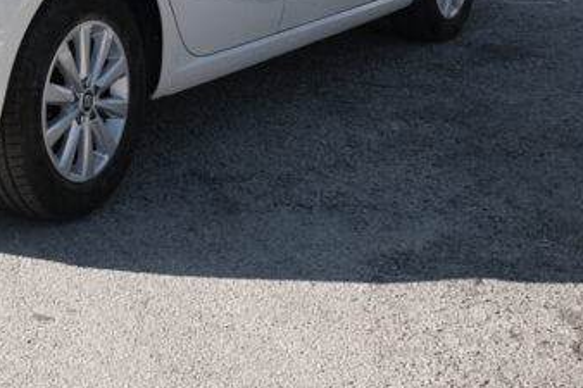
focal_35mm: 100
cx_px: -7
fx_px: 1619
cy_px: -84
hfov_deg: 19.8
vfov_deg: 13.3
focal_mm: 22.1
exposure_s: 1/200
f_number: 9
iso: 160
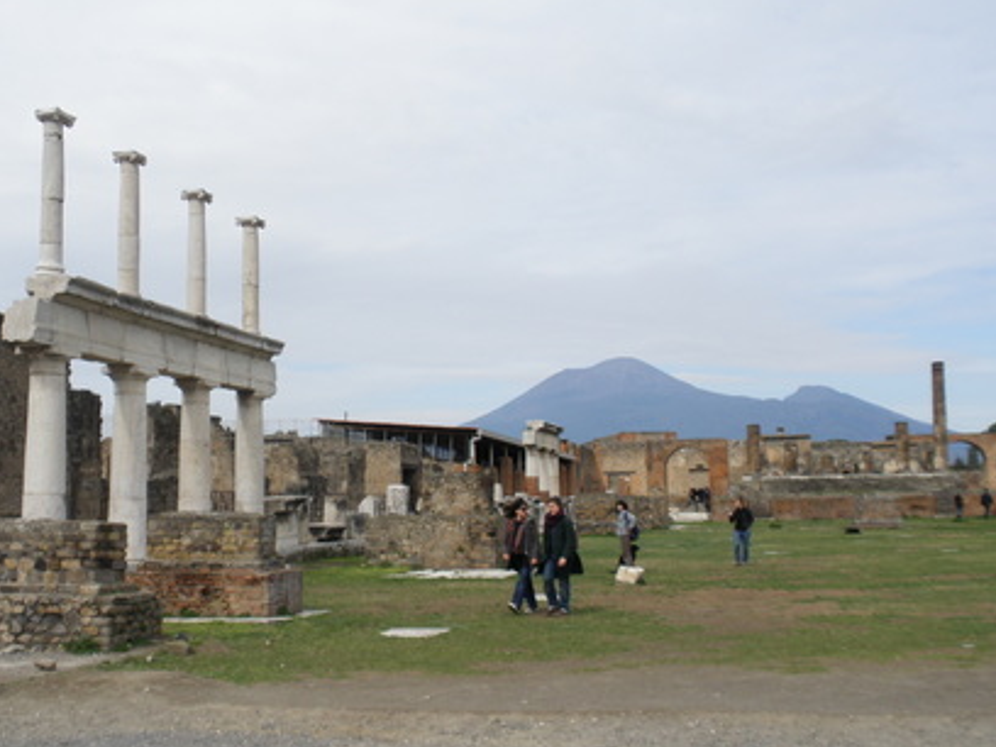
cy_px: 399
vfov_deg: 32.9
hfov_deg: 42.9
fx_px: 1266
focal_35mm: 44
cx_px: 489
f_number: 10
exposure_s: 1/125
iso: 64
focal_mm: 7.1
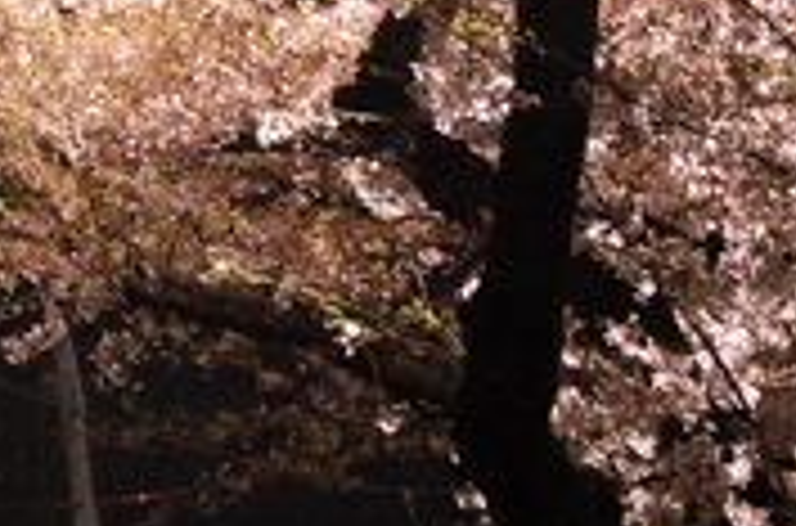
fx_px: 3572
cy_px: -773
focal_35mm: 162
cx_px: -962
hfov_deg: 11.1
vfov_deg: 7.8
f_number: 2.8
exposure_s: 1/30
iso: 3200
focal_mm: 18.3
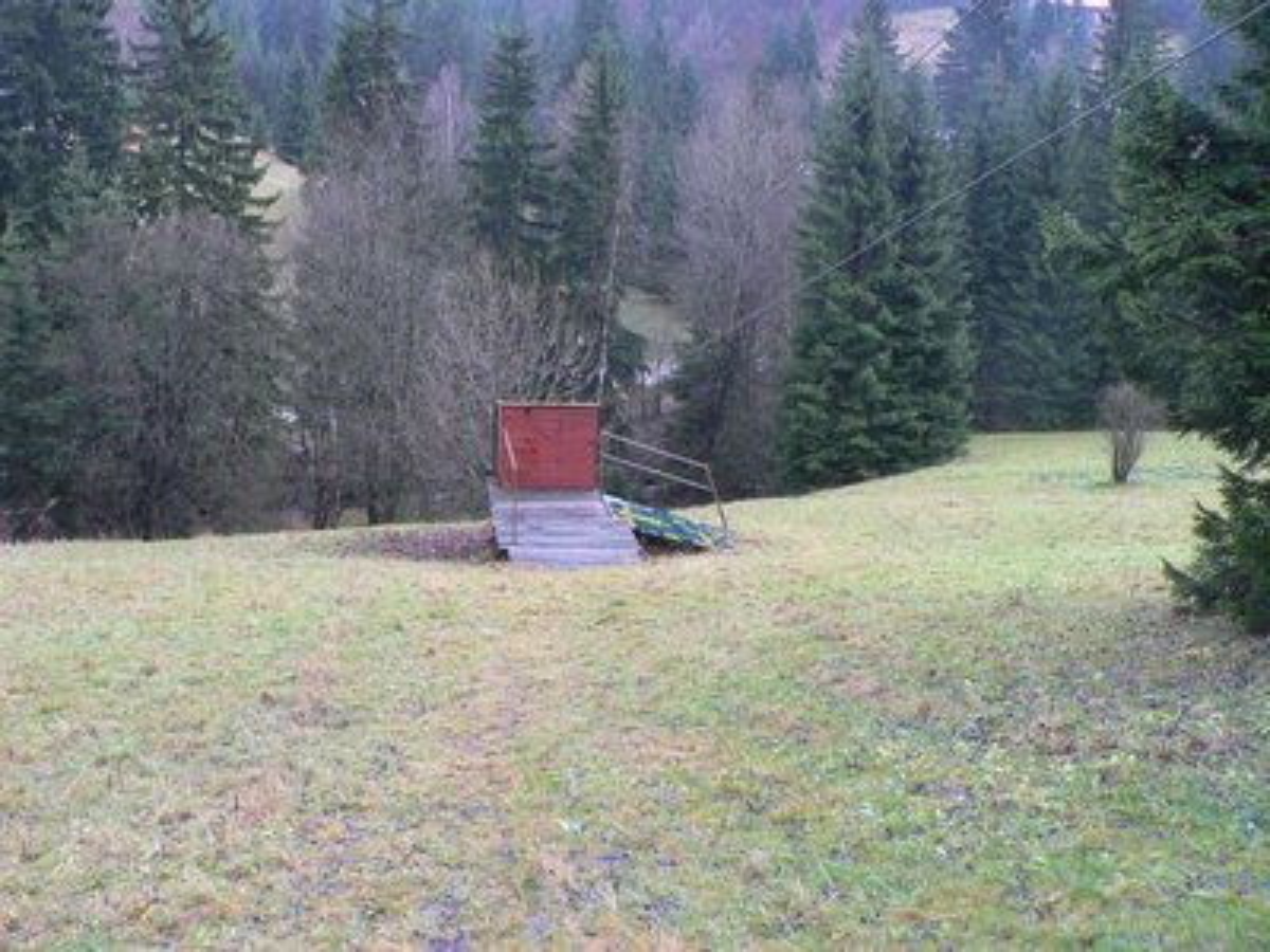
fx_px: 1321
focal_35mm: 36
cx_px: 635
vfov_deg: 39.7
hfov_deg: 51.4
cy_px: 476
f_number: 2.8
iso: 200
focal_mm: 6
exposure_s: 1/30
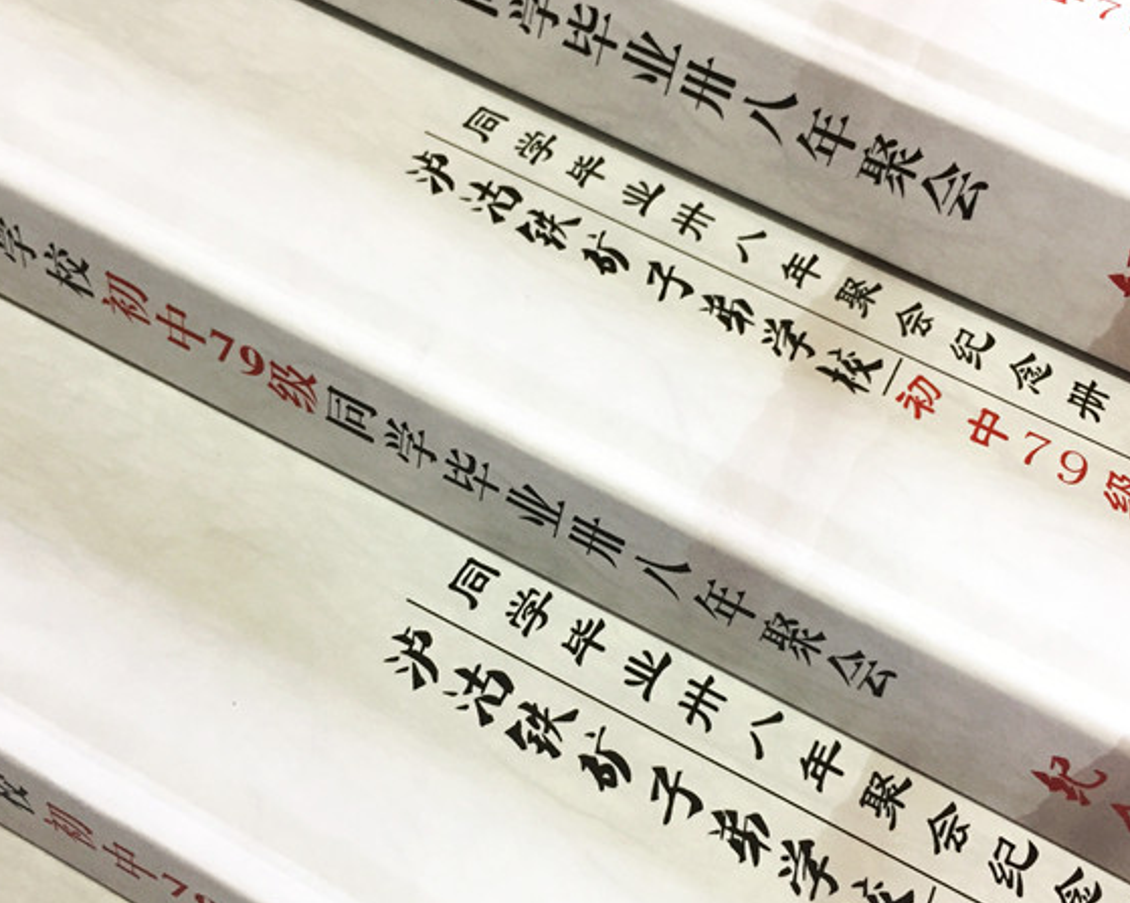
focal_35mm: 40
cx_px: 544
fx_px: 1338
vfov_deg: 37.2
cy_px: 521
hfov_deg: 45.8
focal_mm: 4.15
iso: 160
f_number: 2.2
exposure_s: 1/33
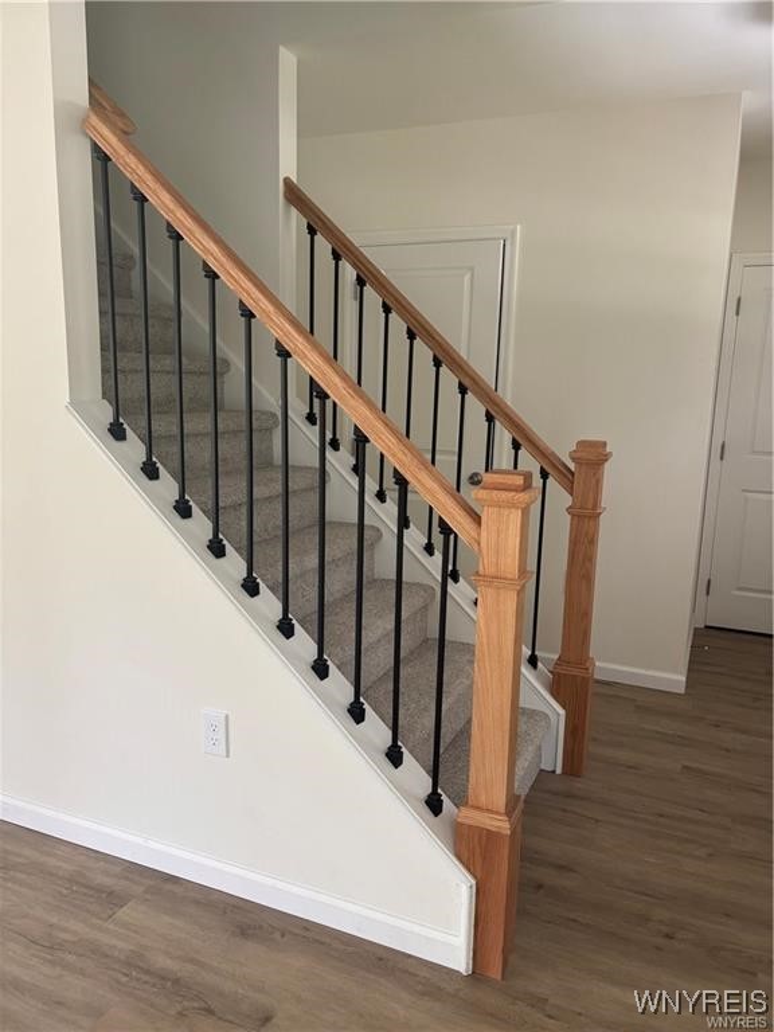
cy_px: 516
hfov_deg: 53.1
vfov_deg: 67.3
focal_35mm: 26
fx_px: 775
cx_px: 387
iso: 125
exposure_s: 1/84
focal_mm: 5.96
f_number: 1.6
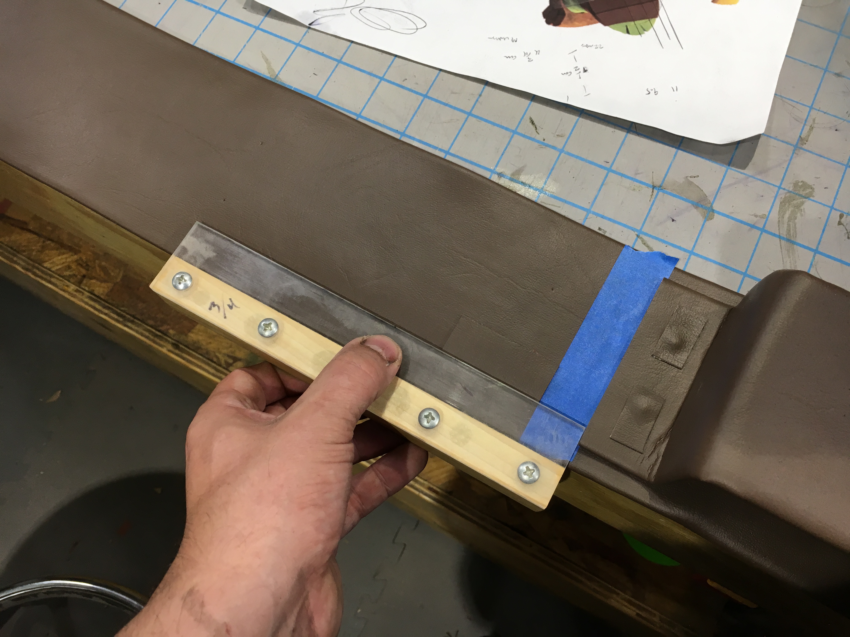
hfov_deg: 61.7
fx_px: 712
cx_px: 425
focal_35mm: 29
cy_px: 318
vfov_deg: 48.2
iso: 25
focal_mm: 4.15
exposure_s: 1/30
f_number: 2.2
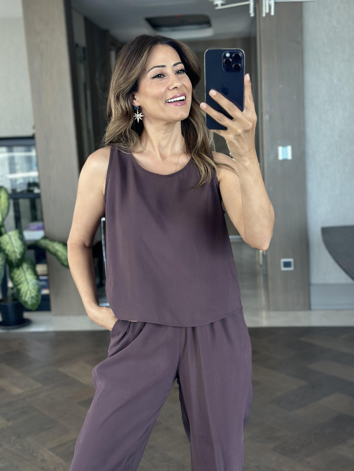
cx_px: 177
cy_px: 236
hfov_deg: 30.3
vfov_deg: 39.7
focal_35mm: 48
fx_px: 654
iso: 125
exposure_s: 1/121
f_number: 1.78
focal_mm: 6.86
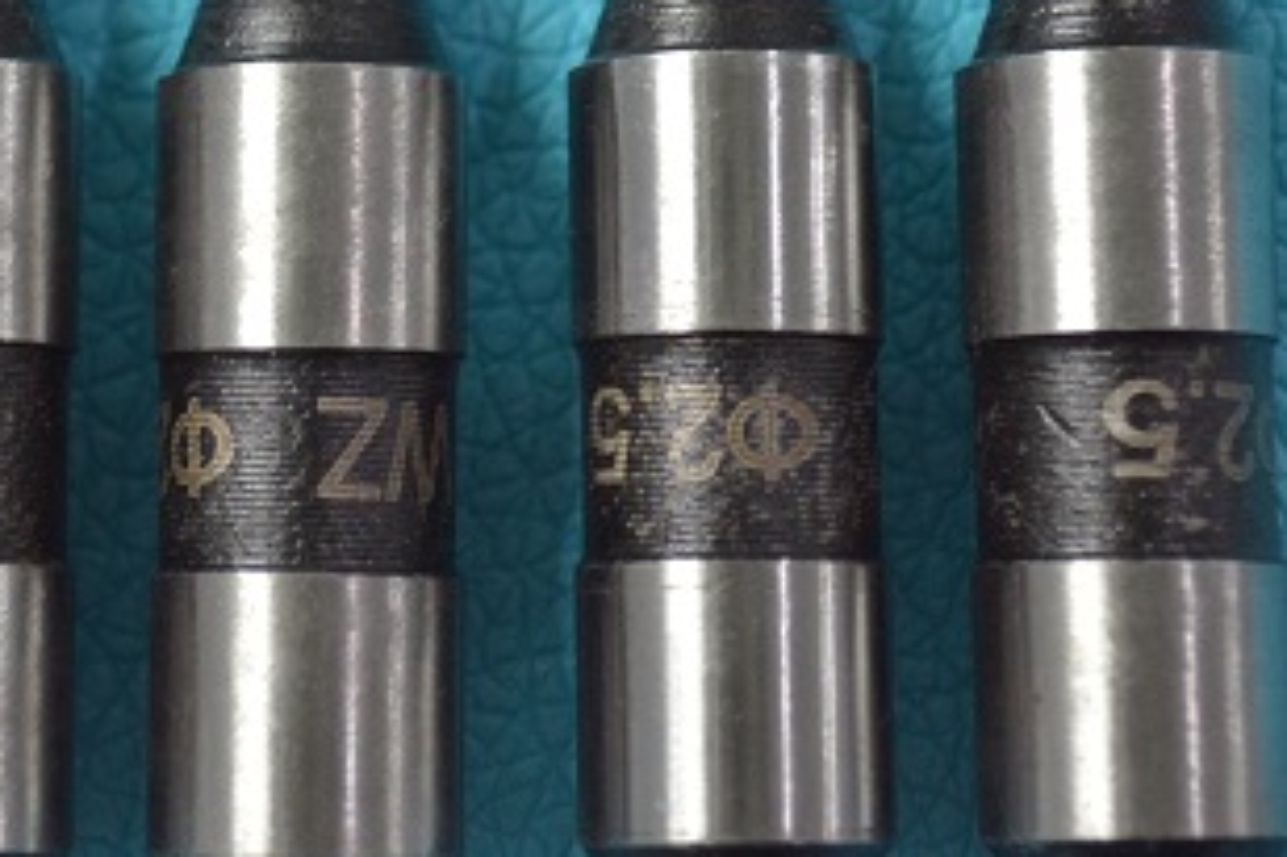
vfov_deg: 9.2
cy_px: -94
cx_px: 284
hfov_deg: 13.8
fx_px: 5288
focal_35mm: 148
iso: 640
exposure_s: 1/15
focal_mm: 38
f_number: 5
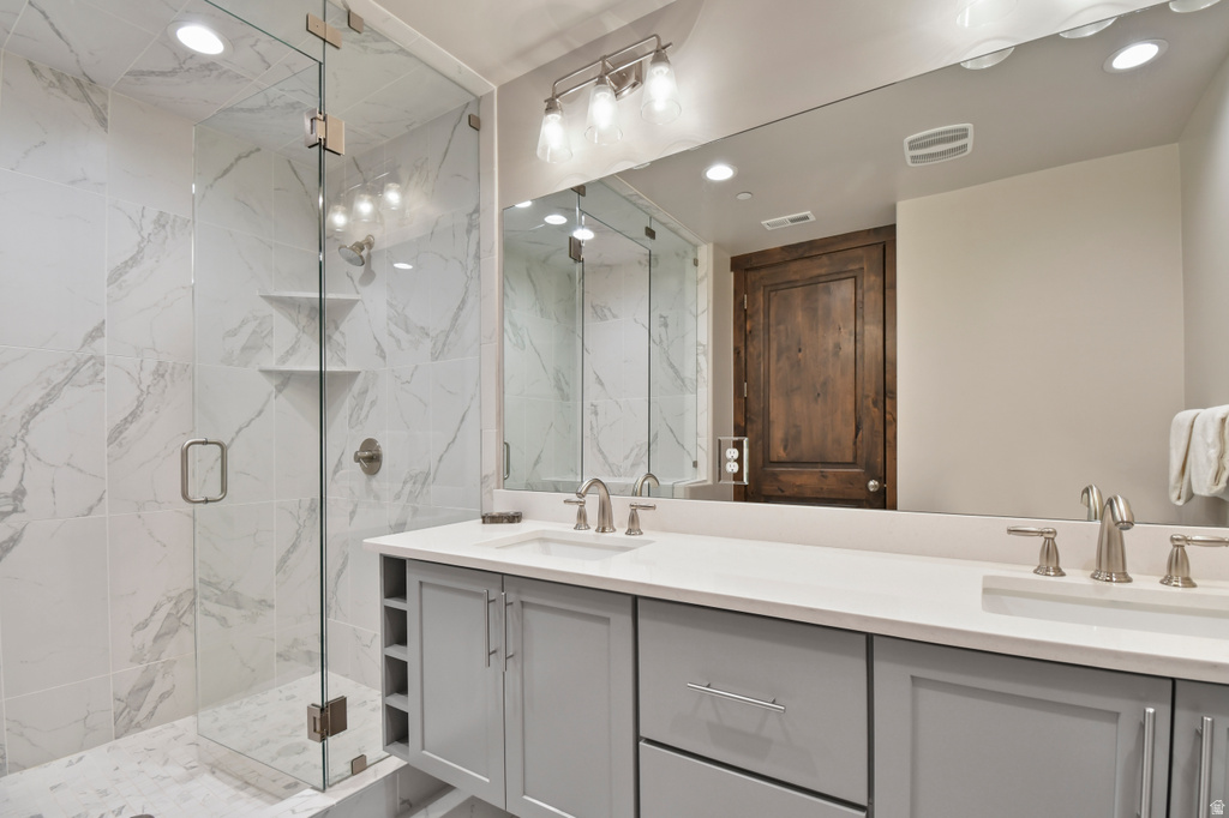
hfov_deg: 100.4
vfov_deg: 77.3
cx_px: 614
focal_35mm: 15
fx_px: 512
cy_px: 409
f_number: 8
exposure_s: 1/6
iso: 320
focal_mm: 10
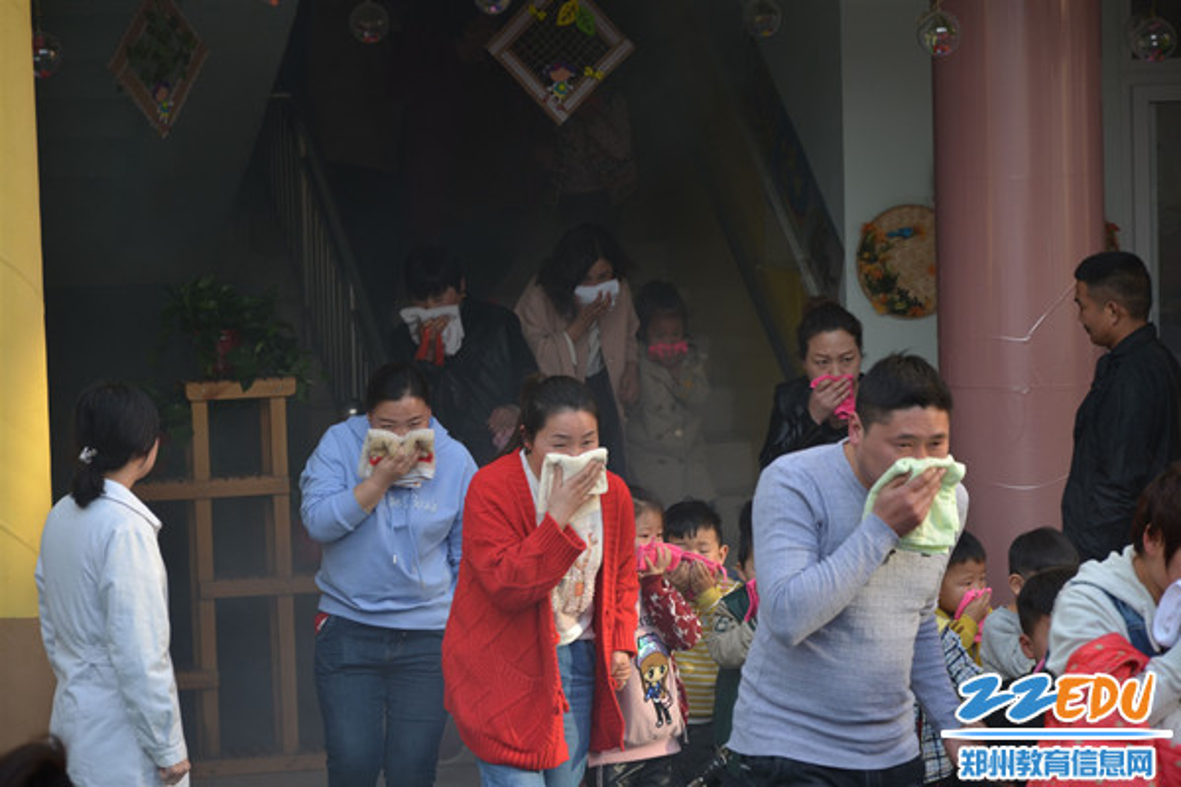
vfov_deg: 8.7
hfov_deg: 13.0
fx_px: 5166
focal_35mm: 158
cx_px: 590
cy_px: 394
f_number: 6.3
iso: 200
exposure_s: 1/160
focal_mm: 105
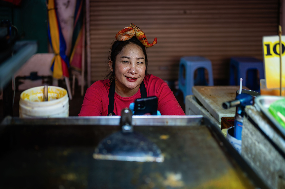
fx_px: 277
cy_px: 94
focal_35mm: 35
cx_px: 142
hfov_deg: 54.5
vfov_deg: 37.8
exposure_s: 1/50
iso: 100
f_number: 1.4
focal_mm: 35
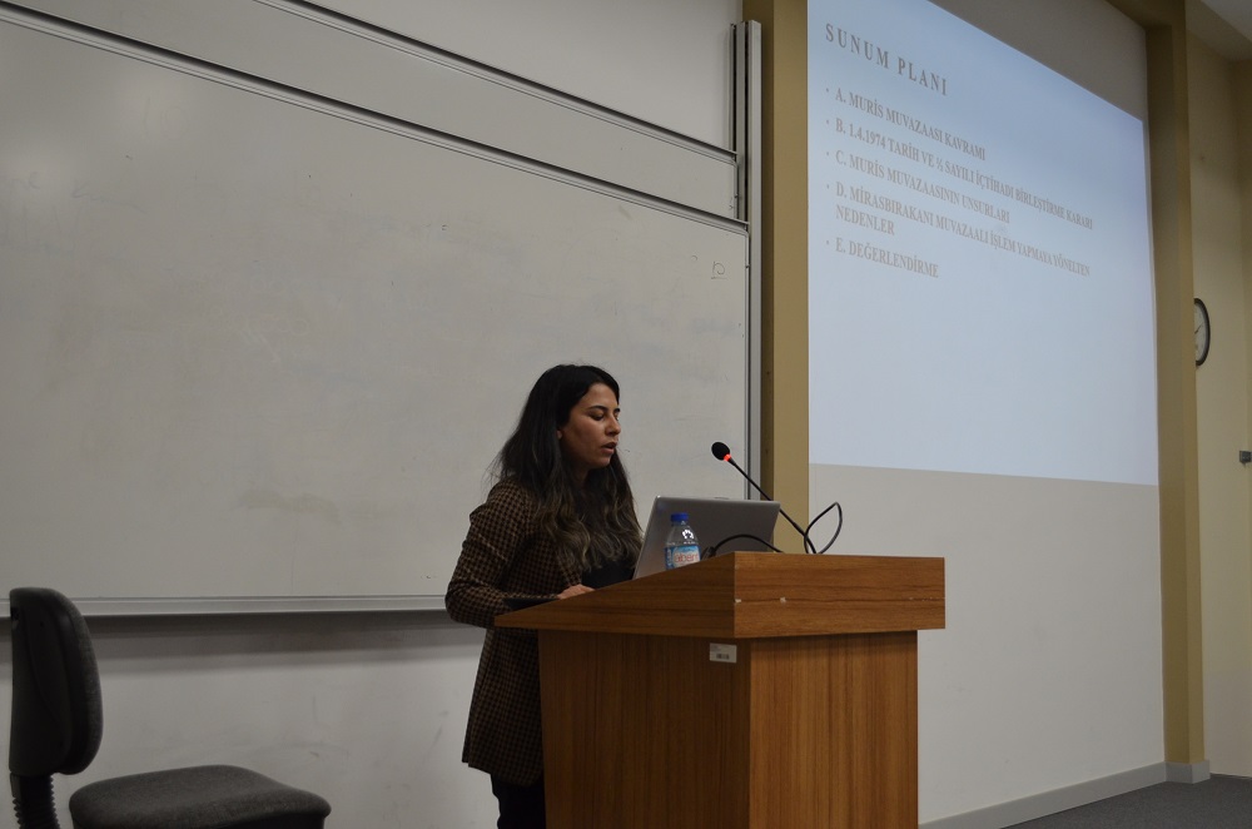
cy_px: 414
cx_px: 626
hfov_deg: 46.5
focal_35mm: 42
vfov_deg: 31.7
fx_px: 1457
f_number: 4.5
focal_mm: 28
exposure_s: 1/60
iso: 720
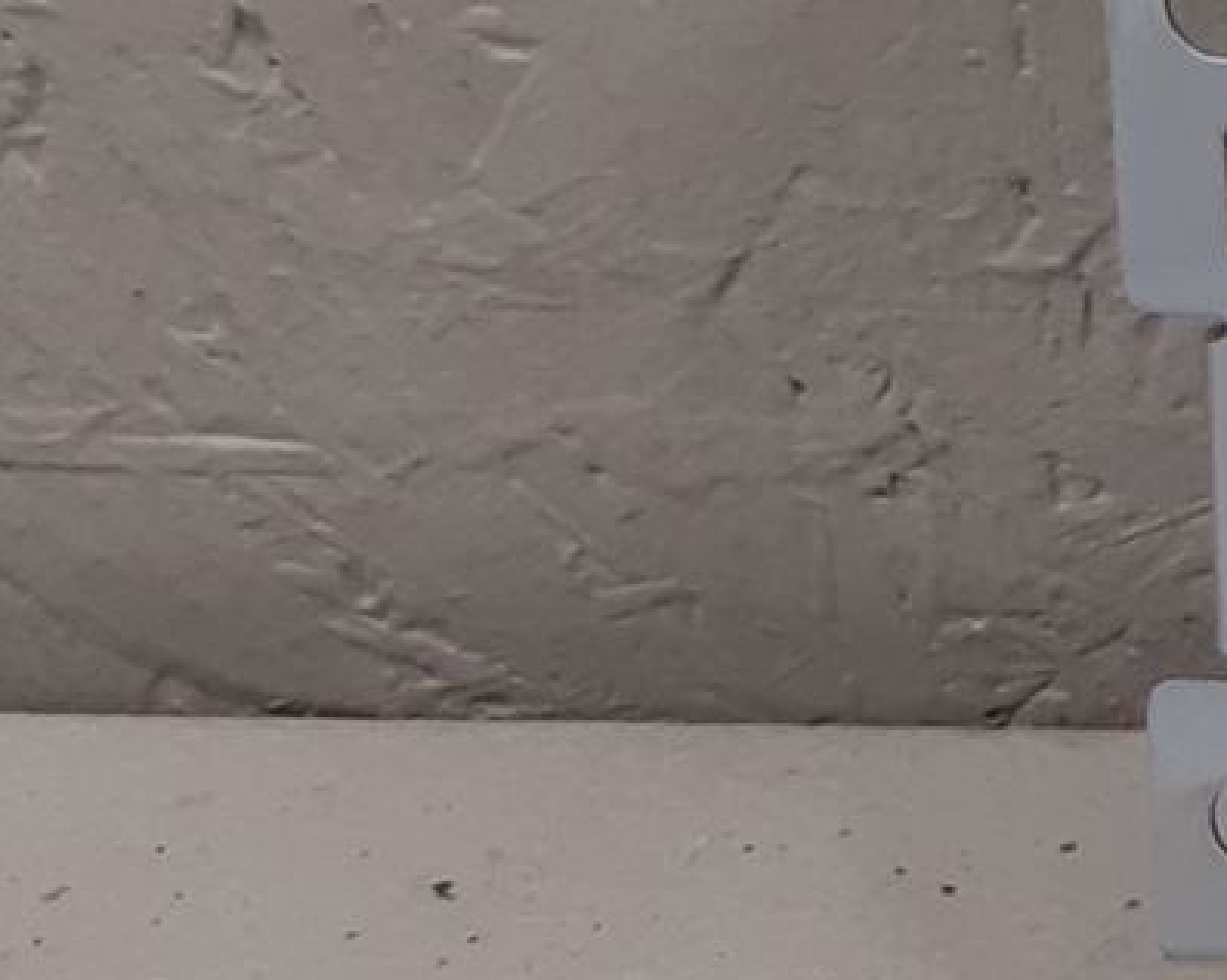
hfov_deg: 12.2
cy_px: 0
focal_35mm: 131
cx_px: 2791
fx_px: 4754
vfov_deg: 11.6
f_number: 1.7
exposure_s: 1/50
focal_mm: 3.93
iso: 100
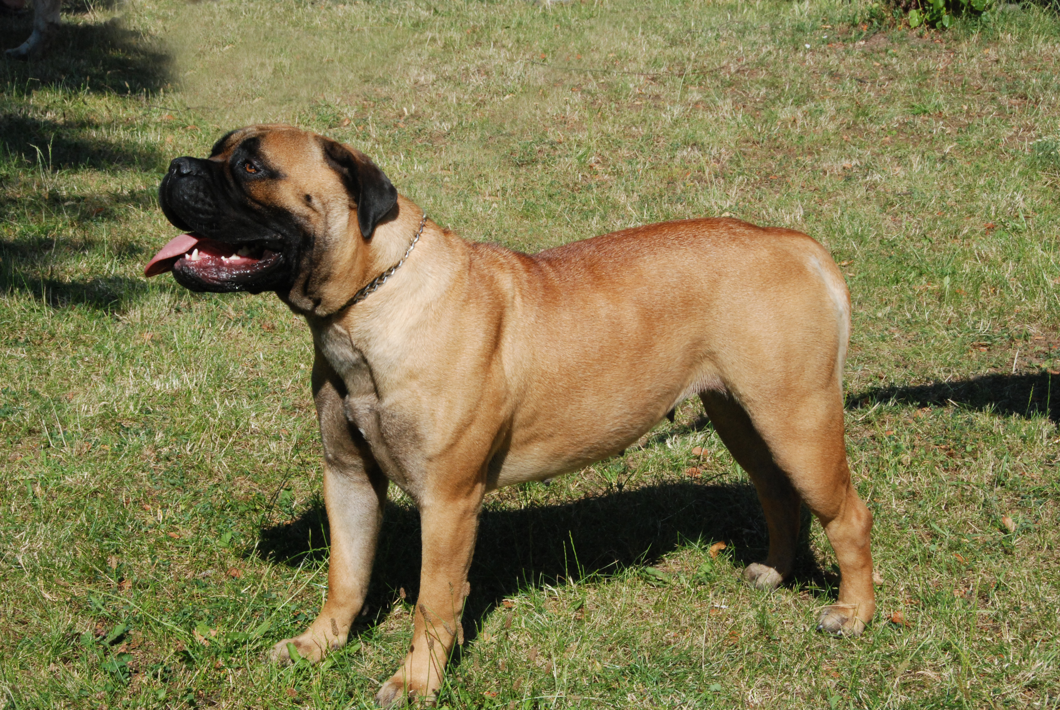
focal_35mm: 78
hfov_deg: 26.0
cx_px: 530
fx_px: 2299
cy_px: 355
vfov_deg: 17.5
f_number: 20
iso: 640
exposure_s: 1/250
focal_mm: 52
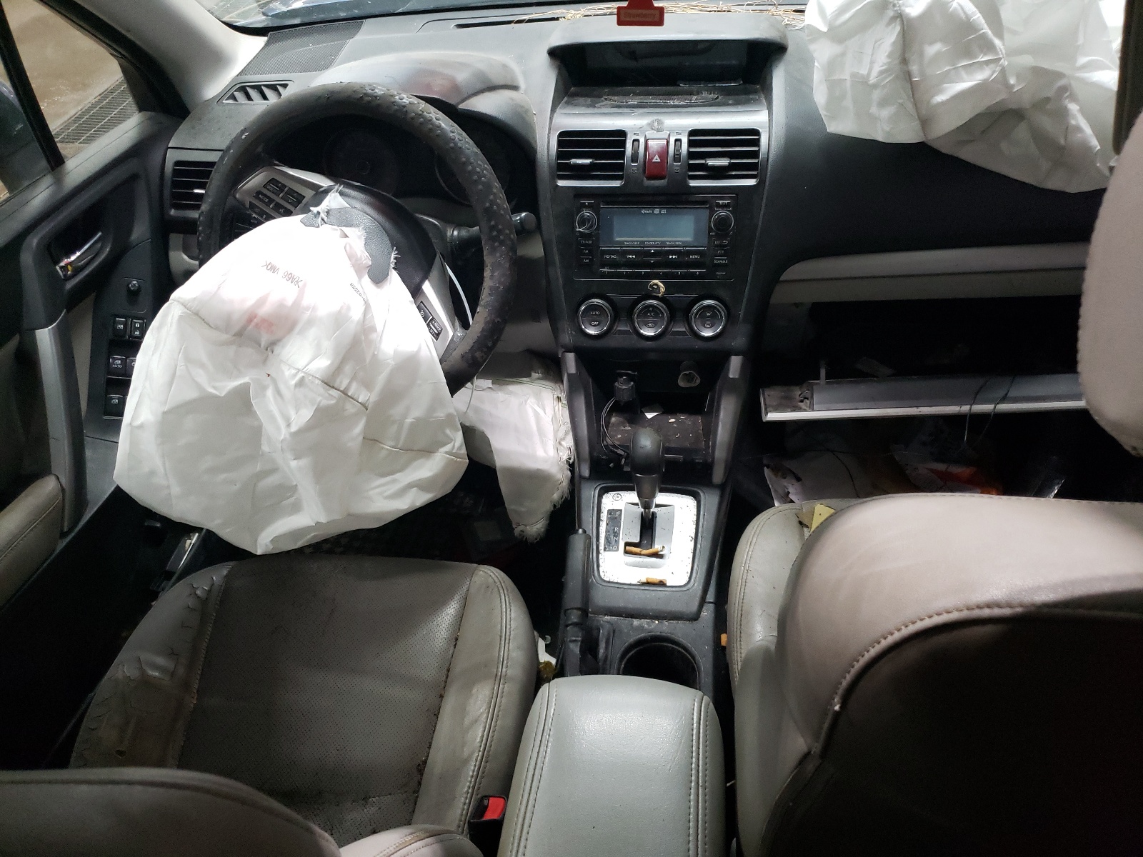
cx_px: 572
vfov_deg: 53.1
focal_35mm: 26
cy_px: 428
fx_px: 859
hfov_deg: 67.3
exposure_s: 1/30
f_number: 1.5
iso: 326
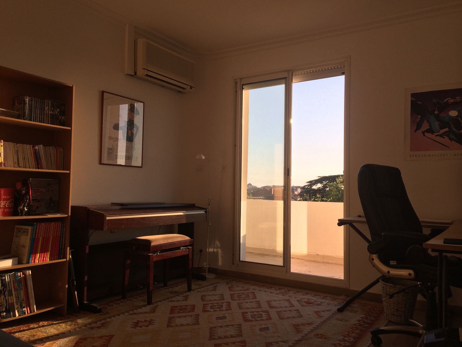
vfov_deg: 46.8
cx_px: 231
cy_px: 174
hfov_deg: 60.0
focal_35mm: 30
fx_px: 400
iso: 32
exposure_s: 1/720
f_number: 2.2
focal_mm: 4.12
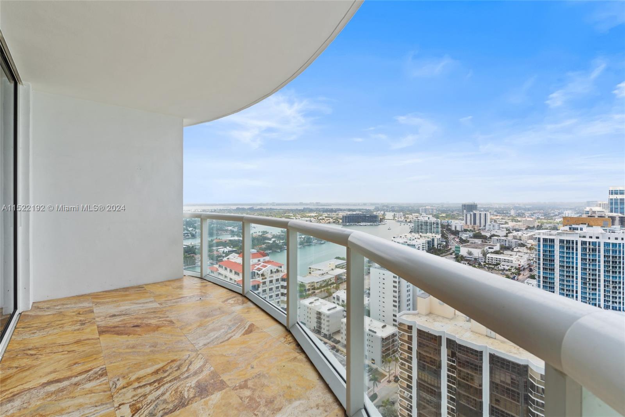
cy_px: 208
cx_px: 312
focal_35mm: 16
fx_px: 278
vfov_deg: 73.7
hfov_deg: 96.7
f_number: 9
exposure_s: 1/100
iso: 250
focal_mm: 16
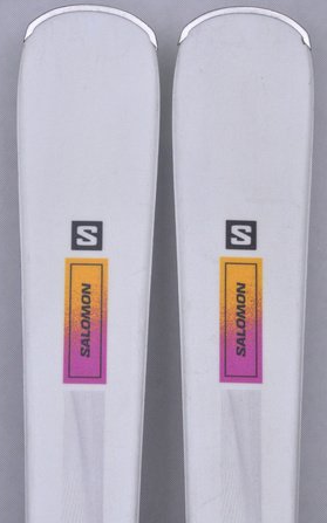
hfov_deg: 8.1
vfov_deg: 13.0
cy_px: 262
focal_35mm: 162
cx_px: 165
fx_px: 2305
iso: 3200
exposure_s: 1/125
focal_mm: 105
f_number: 9.5
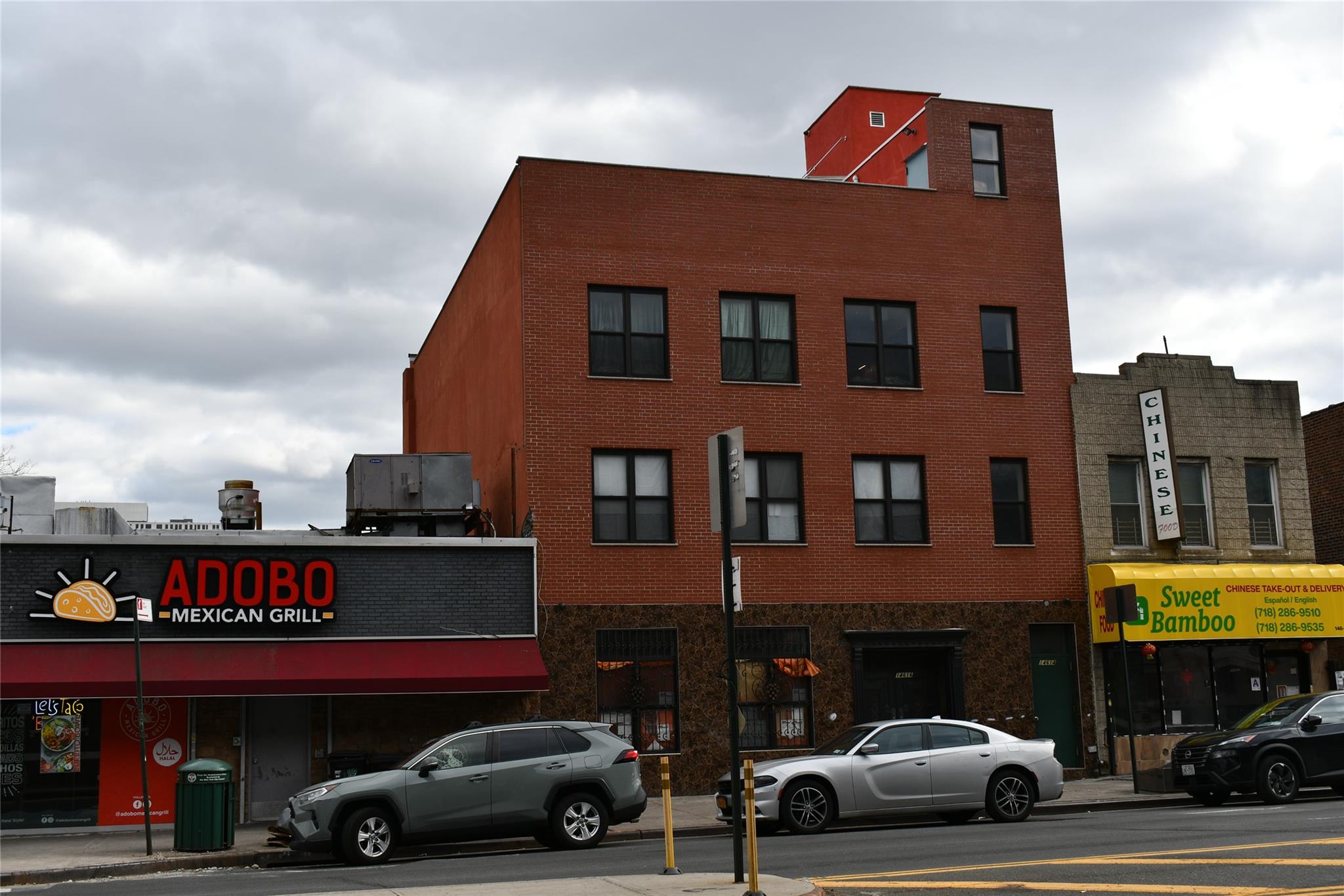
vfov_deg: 33.4
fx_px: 1493
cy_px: 448
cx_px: 672
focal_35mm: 40
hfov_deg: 48.5
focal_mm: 27
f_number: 8
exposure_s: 1/250
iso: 100
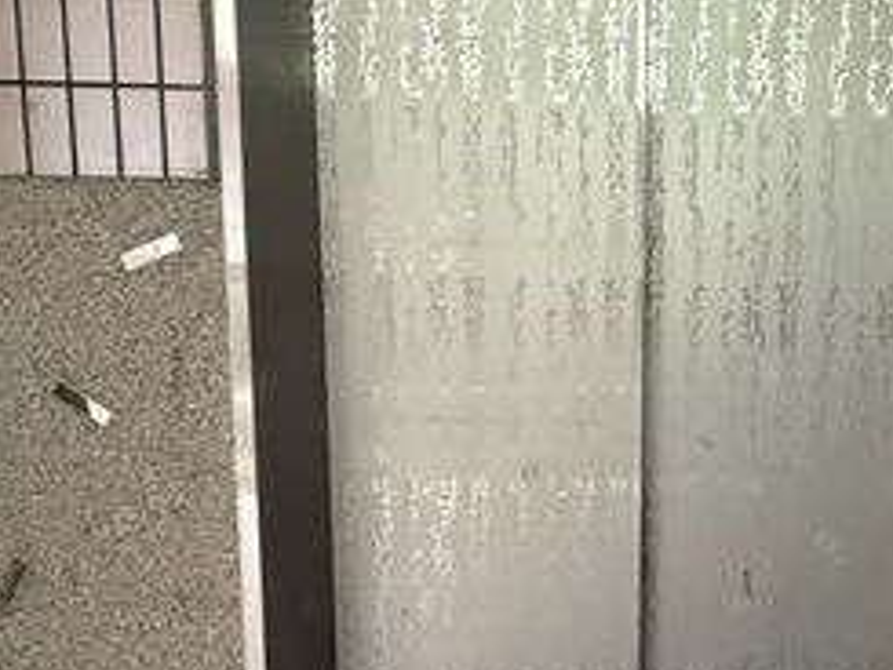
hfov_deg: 45.0
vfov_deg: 35.4
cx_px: 682
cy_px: 482
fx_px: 1032
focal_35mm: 40
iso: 800
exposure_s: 1/60
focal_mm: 2.22
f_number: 2.2
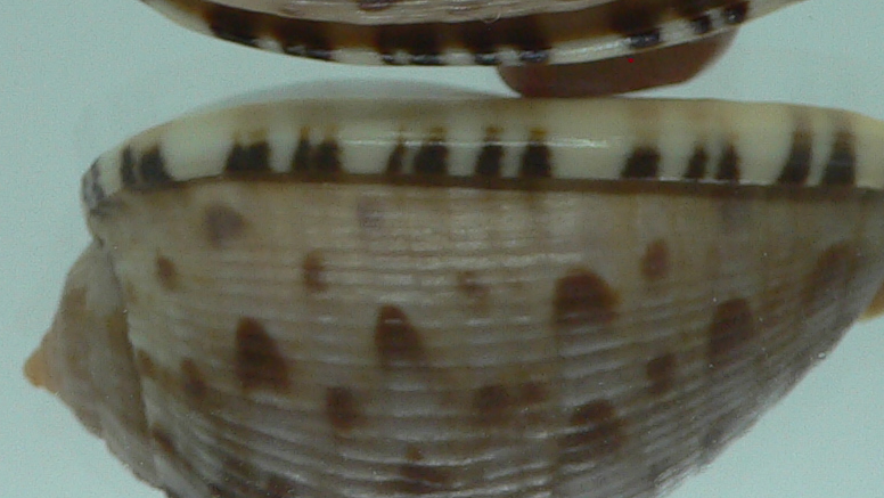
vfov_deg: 12.0
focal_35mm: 99
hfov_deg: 21.5
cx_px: 502
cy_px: -109
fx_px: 2321
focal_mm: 4.6
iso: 80
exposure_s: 1/60
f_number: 2.8
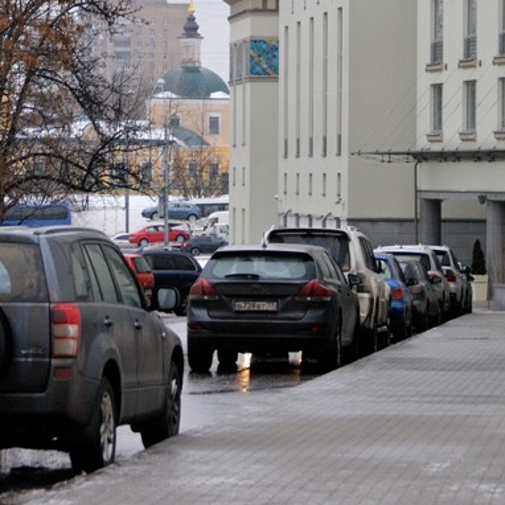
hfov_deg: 9.4
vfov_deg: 9.4
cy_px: 175
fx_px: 3070
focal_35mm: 186
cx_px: 190
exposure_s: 1/100
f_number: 6.3
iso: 640
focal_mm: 62
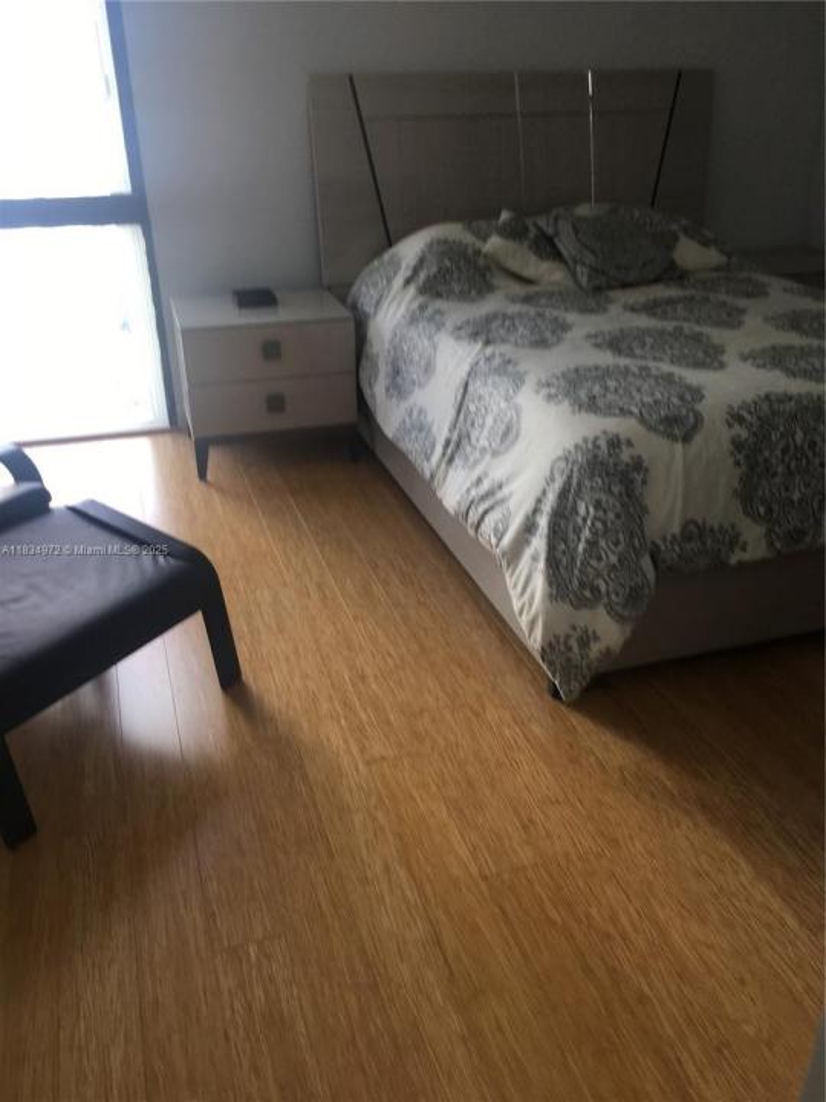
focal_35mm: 29
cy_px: 551
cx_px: 413
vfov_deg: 61.7
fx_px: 923
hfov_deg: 48.2
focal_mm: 4.15
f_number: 2.2
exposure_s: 1/40
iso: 25
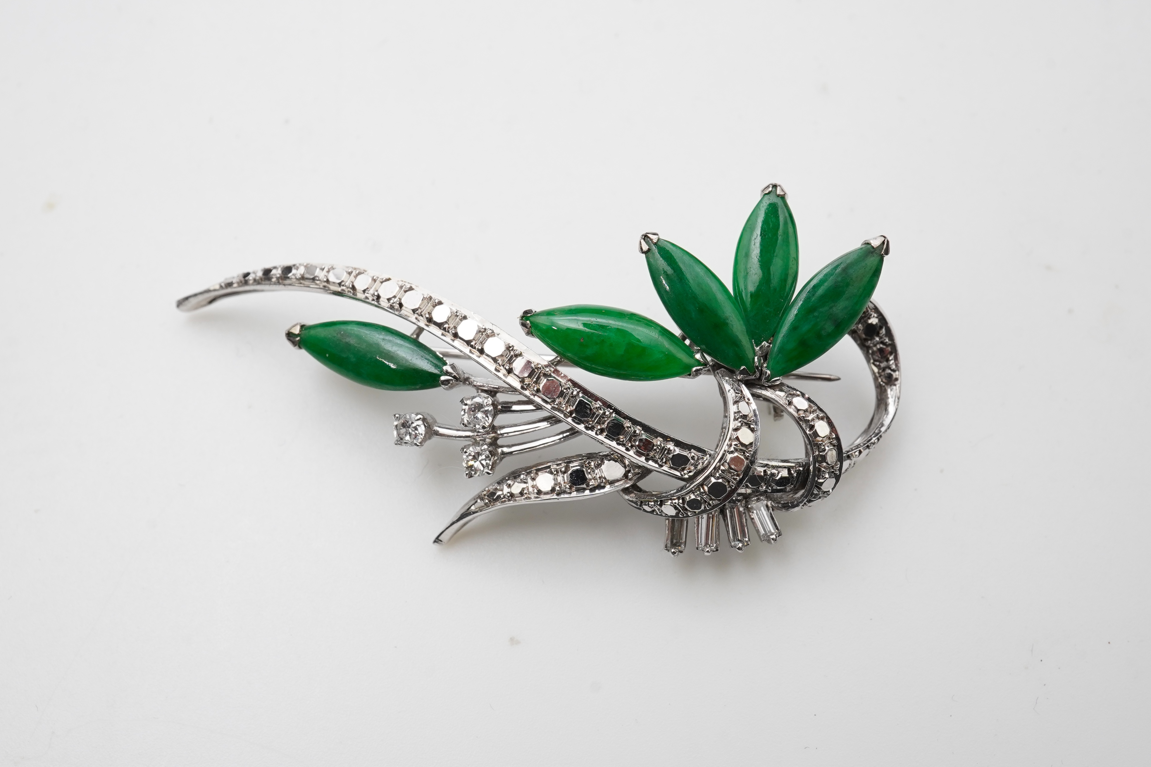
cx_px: 576
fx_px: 1439
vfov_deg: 29.9
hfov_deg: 43.6
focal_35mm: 45
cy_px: 384
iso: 500
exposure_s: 1/125
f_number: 20
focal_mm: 30
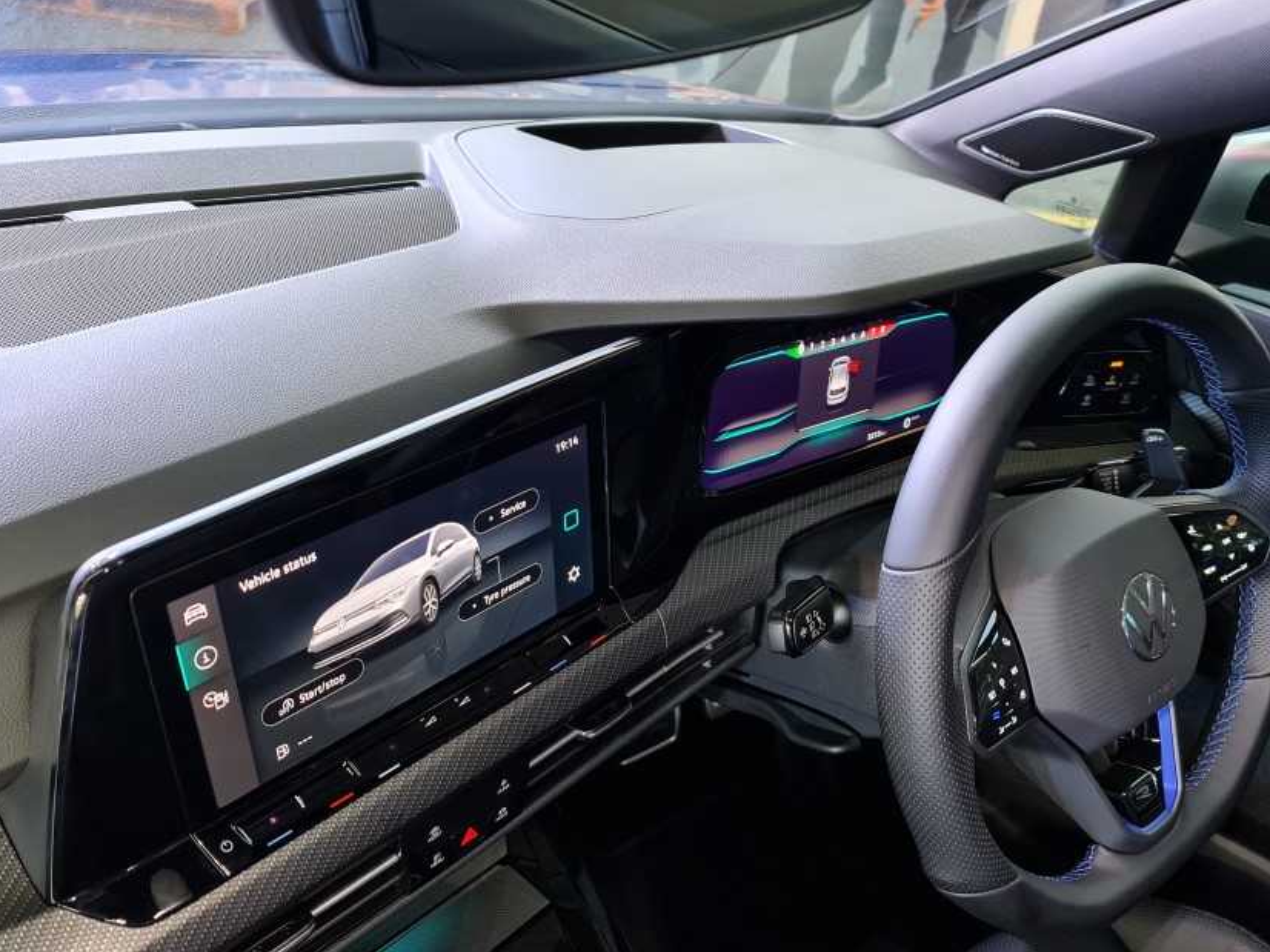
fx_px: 1137
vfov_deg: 45.3
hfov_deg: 58.2
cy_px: 537
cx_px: 706
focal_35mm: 31
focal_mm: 7
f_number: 1.8
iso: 250
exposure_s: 1/50
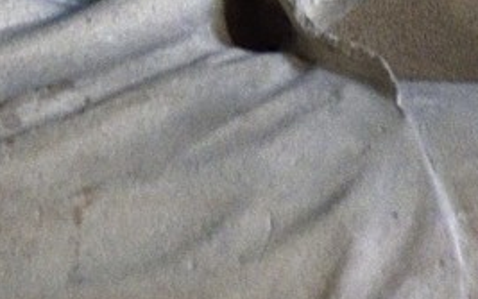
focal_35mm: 641
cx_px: -90
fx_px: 8352
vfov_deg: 2.0
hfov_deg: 3.3
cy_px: -1174
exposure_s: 1/8
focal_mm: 70
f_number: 5.6
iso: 1600
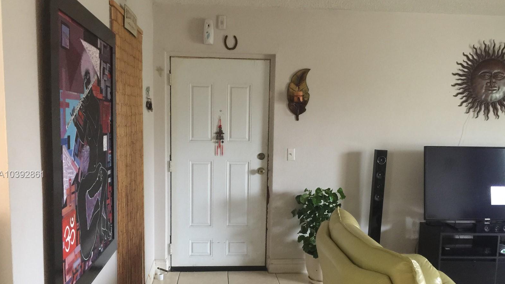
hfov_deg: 61.0
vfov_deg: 36.5
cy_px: 175
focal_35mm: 32
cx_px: 252
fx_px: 429
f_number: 2.2
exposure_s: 1/4
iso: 80
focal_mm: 4.15
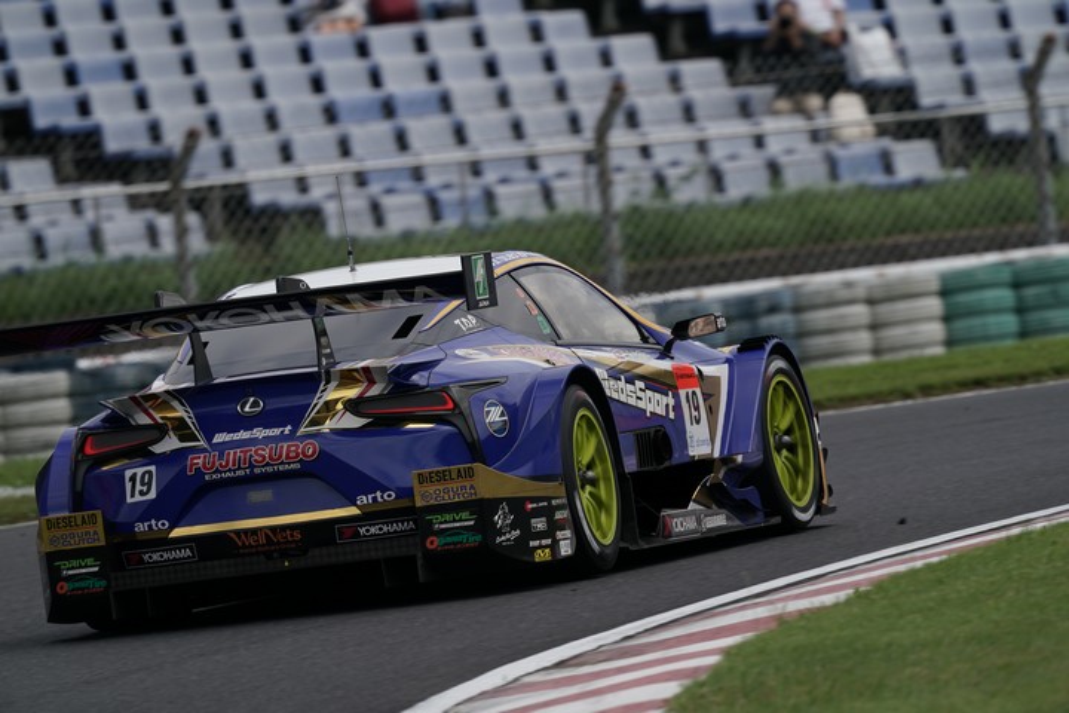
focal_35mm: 840
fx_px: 24941
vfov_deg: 1.6
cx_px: 534
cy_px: 356
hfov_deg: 2.5
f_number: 11
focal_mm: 840
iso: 200
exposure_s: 1/400
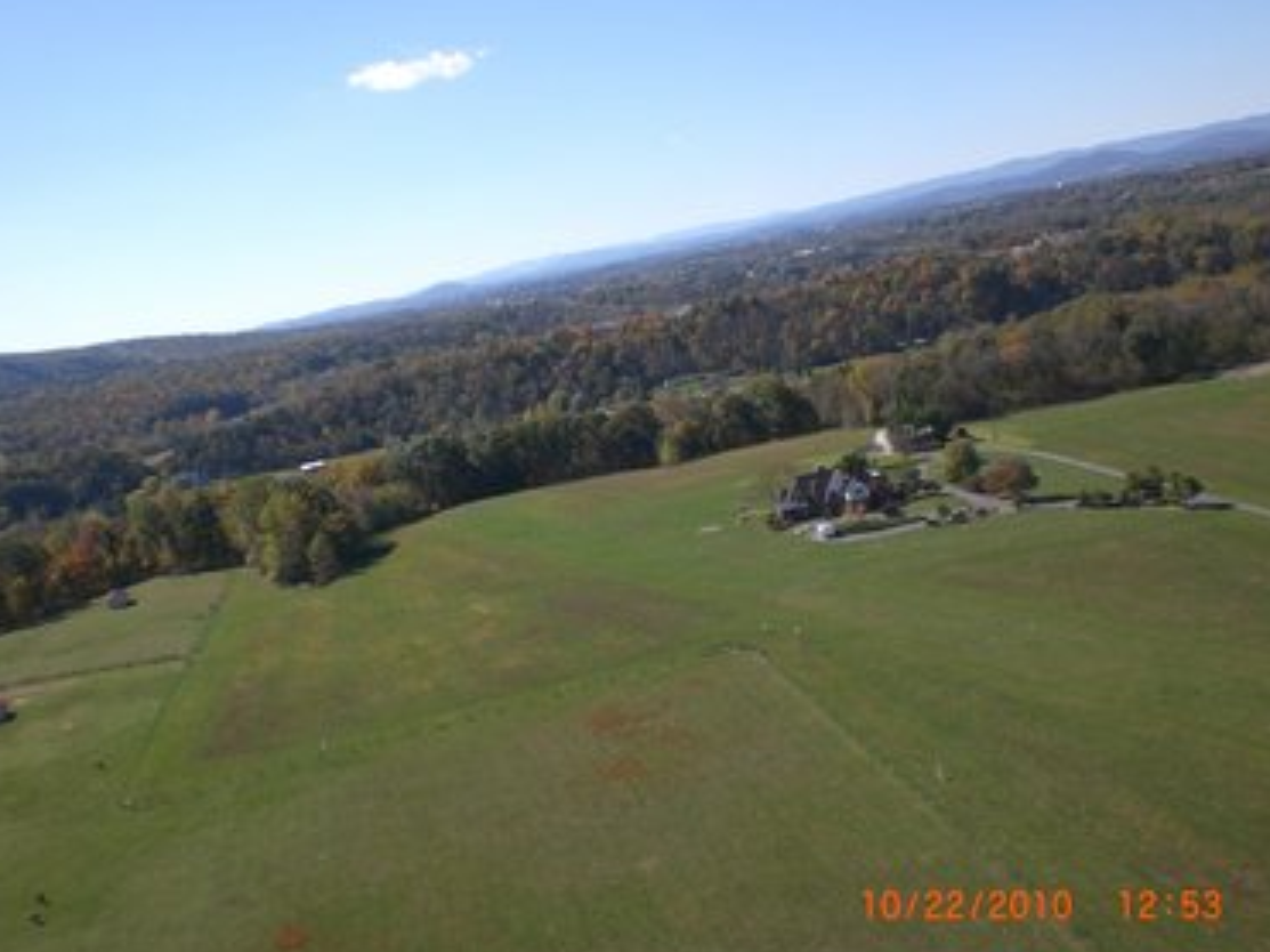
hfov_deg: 45.8
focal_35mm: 41
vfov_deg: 35.1
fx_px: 1504
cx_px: 620
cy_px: 497
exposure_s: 1/400
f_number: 4.4
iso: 50
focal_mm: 6.3
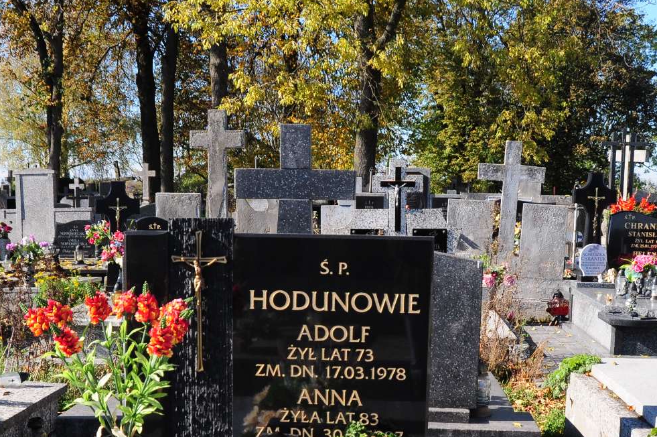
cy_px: 417
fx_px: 1076
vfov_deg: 22.2
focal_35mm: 59
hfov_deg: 33.9
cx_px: 297
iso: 320
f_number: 7.1
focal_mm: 18
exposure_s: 1/500
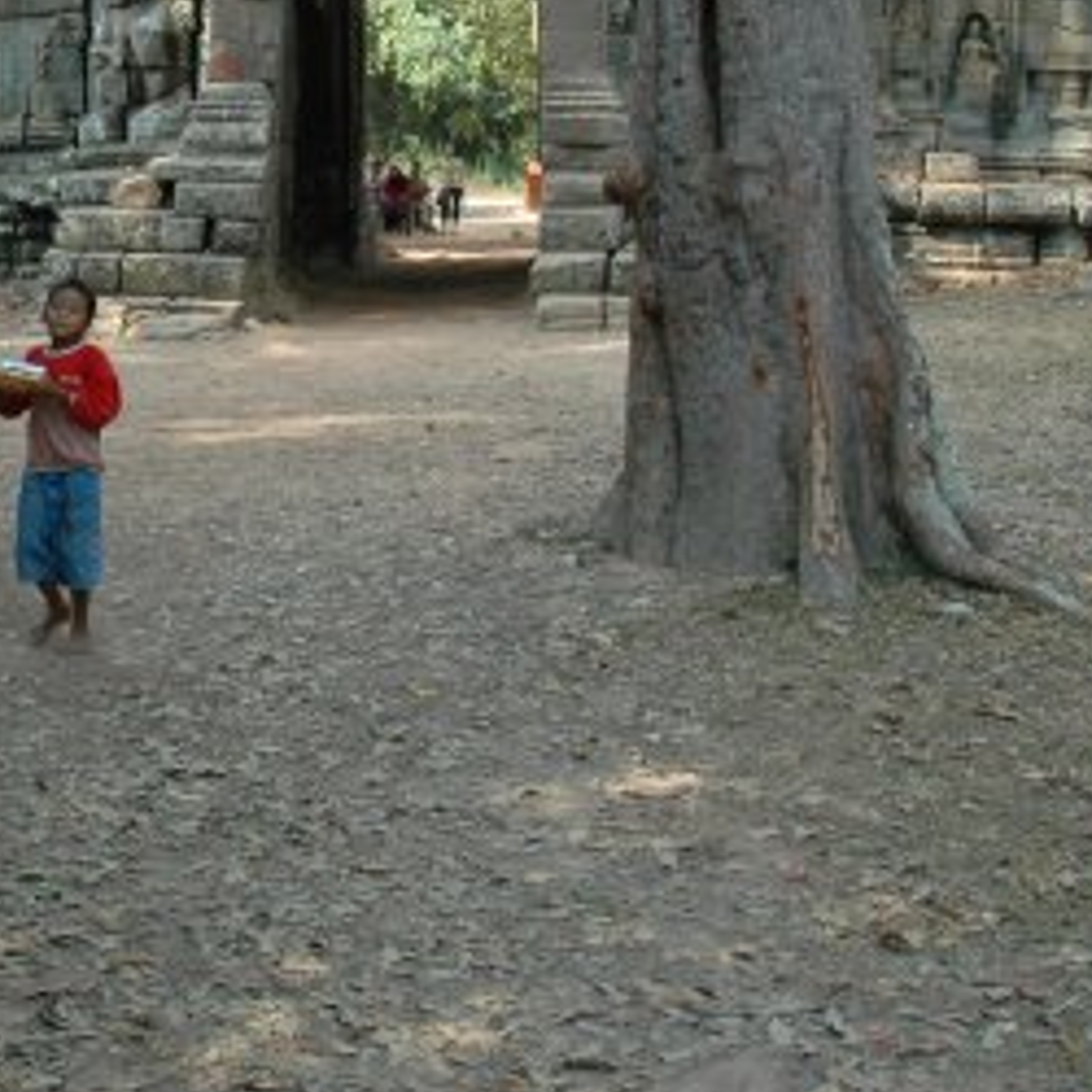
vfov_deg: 25.3
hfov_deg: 25.2
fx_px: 2356
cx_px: 70
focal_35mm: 66
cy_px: 114
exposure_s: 1/160
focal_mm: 18
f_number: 6.3
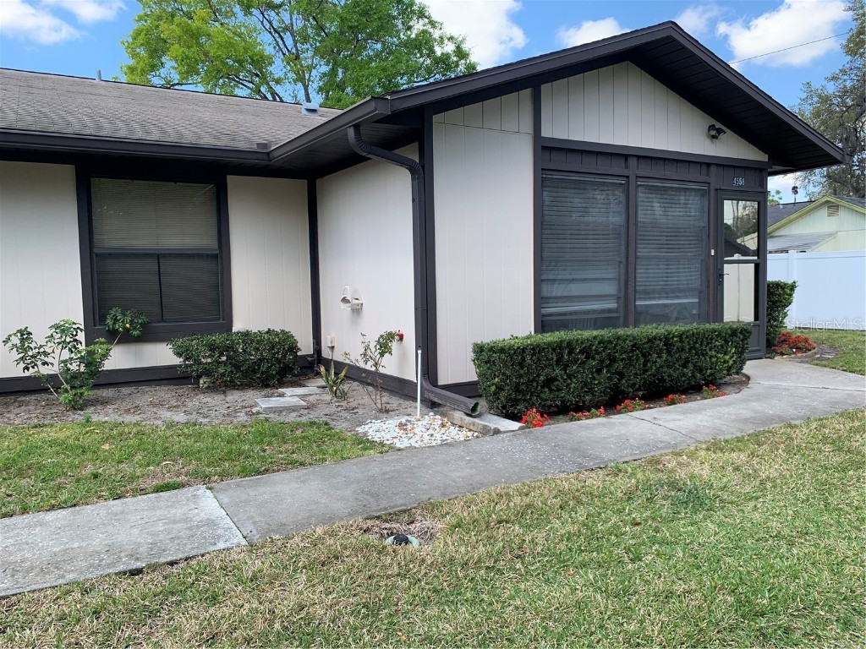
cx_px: 433
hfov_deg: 67.3
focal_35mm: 26
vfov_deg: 53.1
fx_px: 650
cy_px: 324
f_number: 1.8
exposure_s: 1/561
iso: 25
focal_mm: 4.25
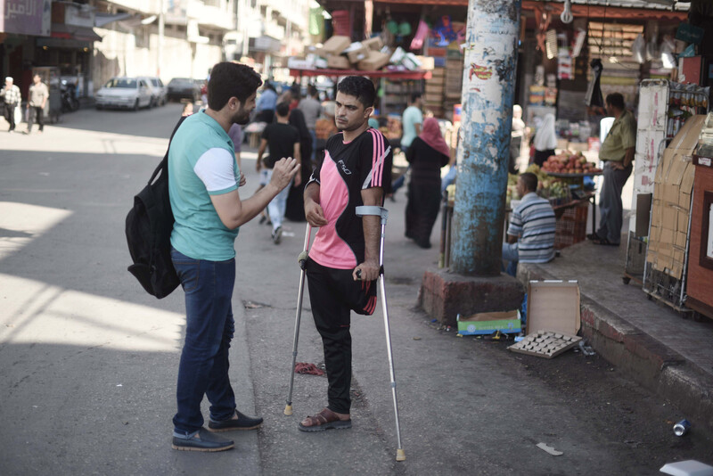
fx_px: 991
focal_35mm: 50
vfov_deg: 27.0
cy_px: 238
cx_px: 356
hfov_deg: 39.6
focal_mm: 50
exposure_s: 1/2000
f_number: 1.4
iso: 100
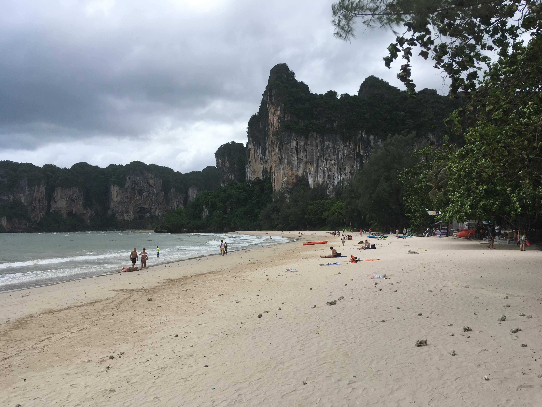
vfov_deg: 48.2
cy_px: 204
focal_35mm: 29
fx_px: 454
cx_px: 271
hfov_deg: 61.7
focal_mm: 4.15
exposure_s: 1/1399
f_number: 2.2
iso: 25
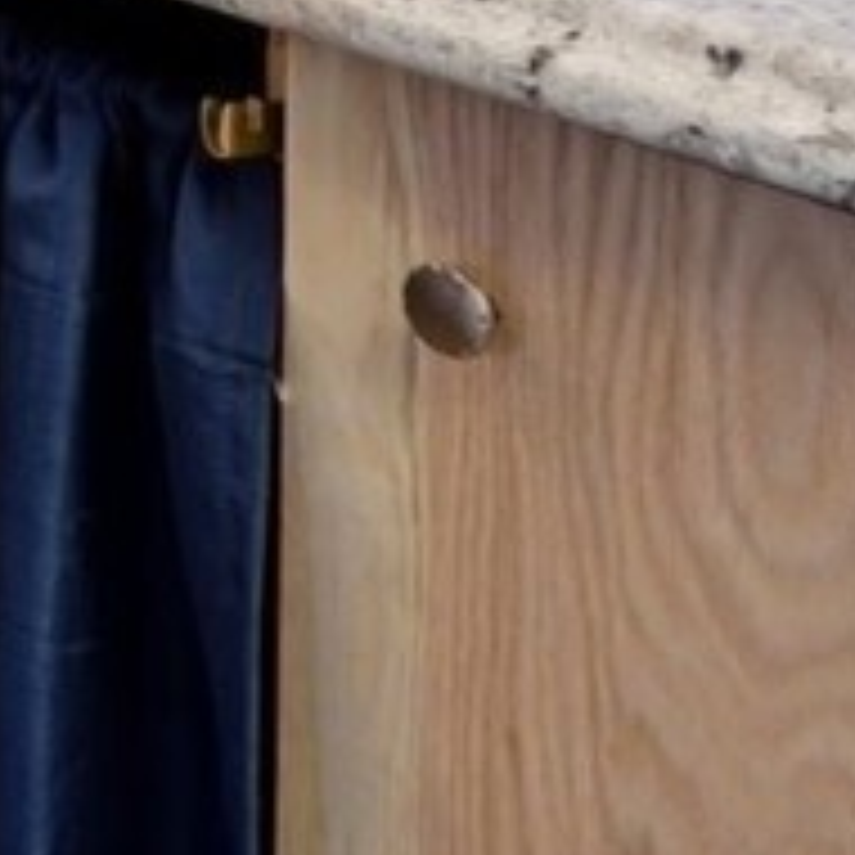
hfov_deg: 7.9
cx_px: -2644
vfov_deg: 11.3
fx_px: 3605
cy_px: -1195
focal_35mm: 129
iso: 400
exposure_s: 1/3.33
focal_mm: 17
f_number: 8
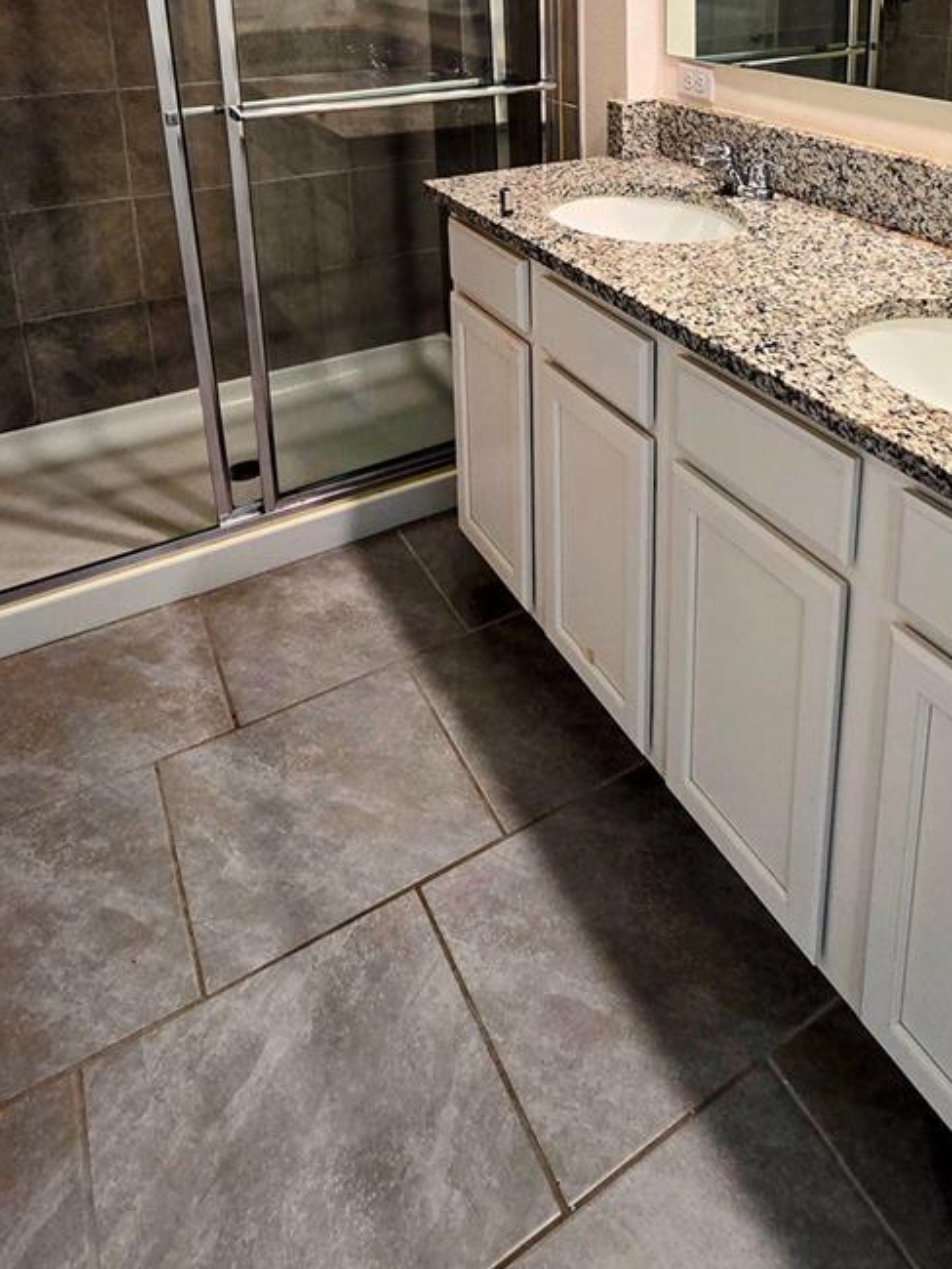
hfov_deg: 56.2
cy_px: 195
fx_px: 879
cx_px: 595
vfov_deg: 63.2
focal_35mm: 24
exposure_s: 1/60
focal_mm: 2.2
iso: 100
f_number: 2.2
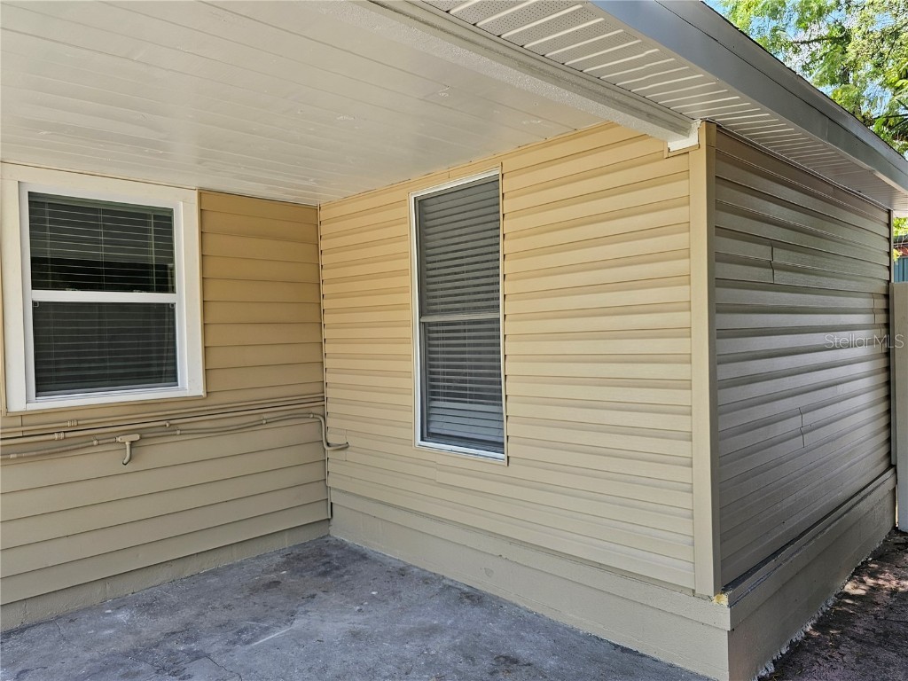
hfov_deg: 73.9
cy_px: 340
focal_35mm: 23
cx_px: 454
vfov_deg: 58.9
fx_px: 603
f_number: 1.7
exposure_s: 1/120
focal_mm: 6.3
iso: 25
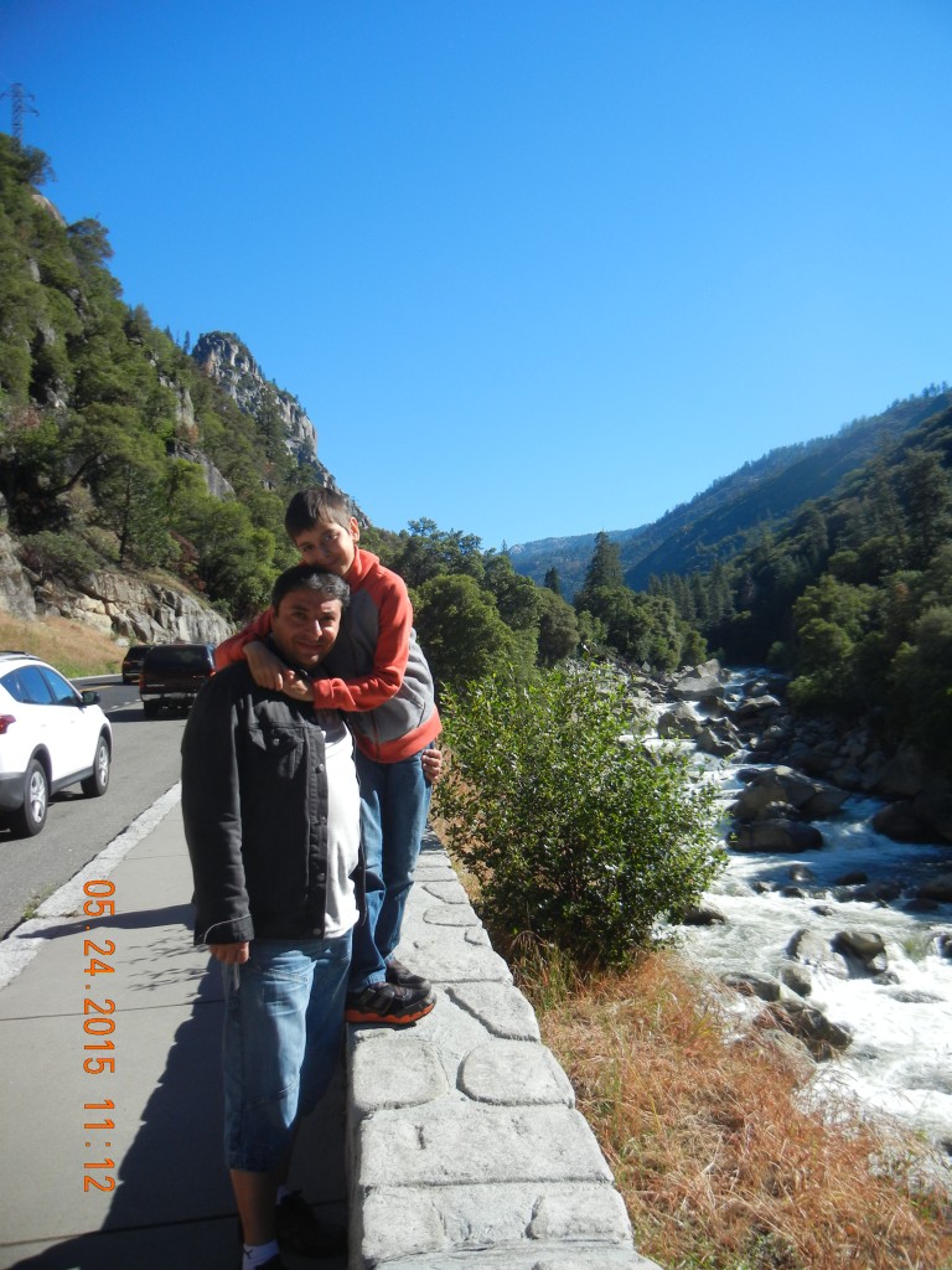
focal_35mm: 30
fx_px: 1100
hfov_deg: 46.8
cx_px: 476
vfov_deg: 60.0
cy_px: 635
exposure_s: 1/300
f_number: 7
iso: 160
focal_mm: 5.4
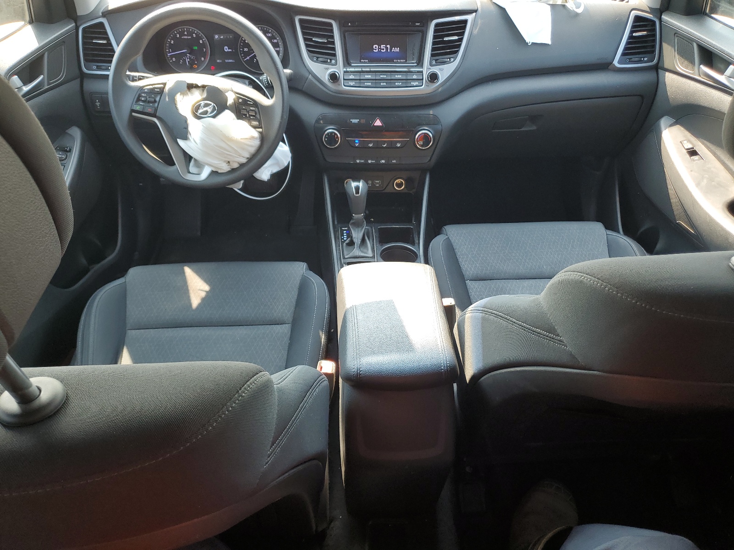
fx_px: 551
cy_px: 275
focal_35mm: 26
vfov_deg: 53.1
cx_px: 367
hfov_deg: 67.3
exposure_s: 1/128
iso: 50
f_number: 1.5
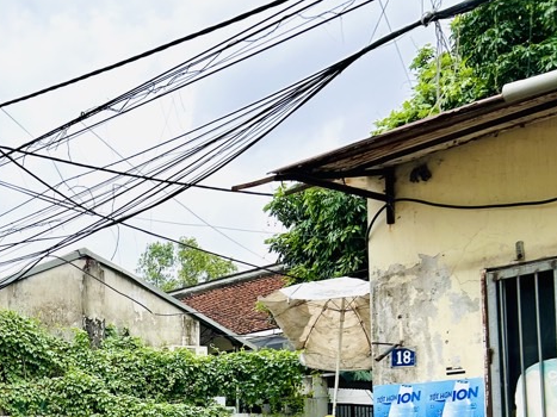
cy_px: 442
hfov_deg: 30.6
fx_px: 917
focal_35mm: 57
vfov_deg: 24.2
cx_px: -36
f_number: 1.5
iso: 50
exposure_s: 1/949
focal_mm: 5.7
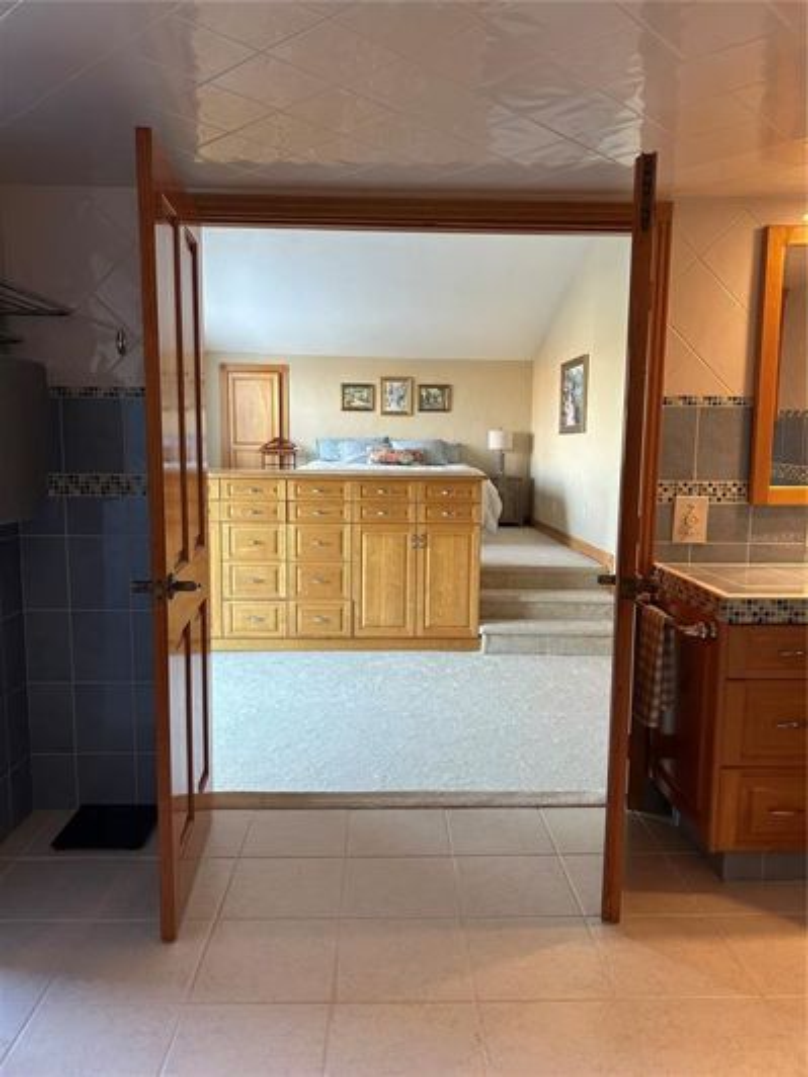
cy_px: 538
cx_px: 404
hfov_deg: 53.1
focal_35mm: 26
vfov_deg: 67.3
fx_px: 809
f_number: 1.5
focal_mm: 5.7
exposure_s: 1/60
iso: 160
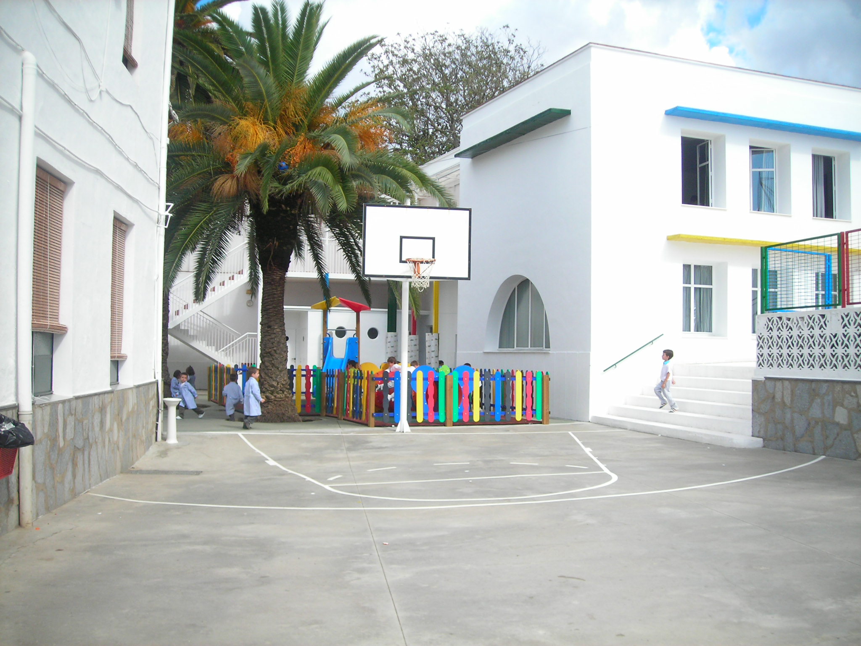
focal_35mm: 38
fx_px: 945
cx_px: 430
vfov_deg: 37.7
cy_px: 323
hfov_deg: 49.0
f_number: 3.2
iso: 70
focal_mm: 6.3
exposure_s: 1/440
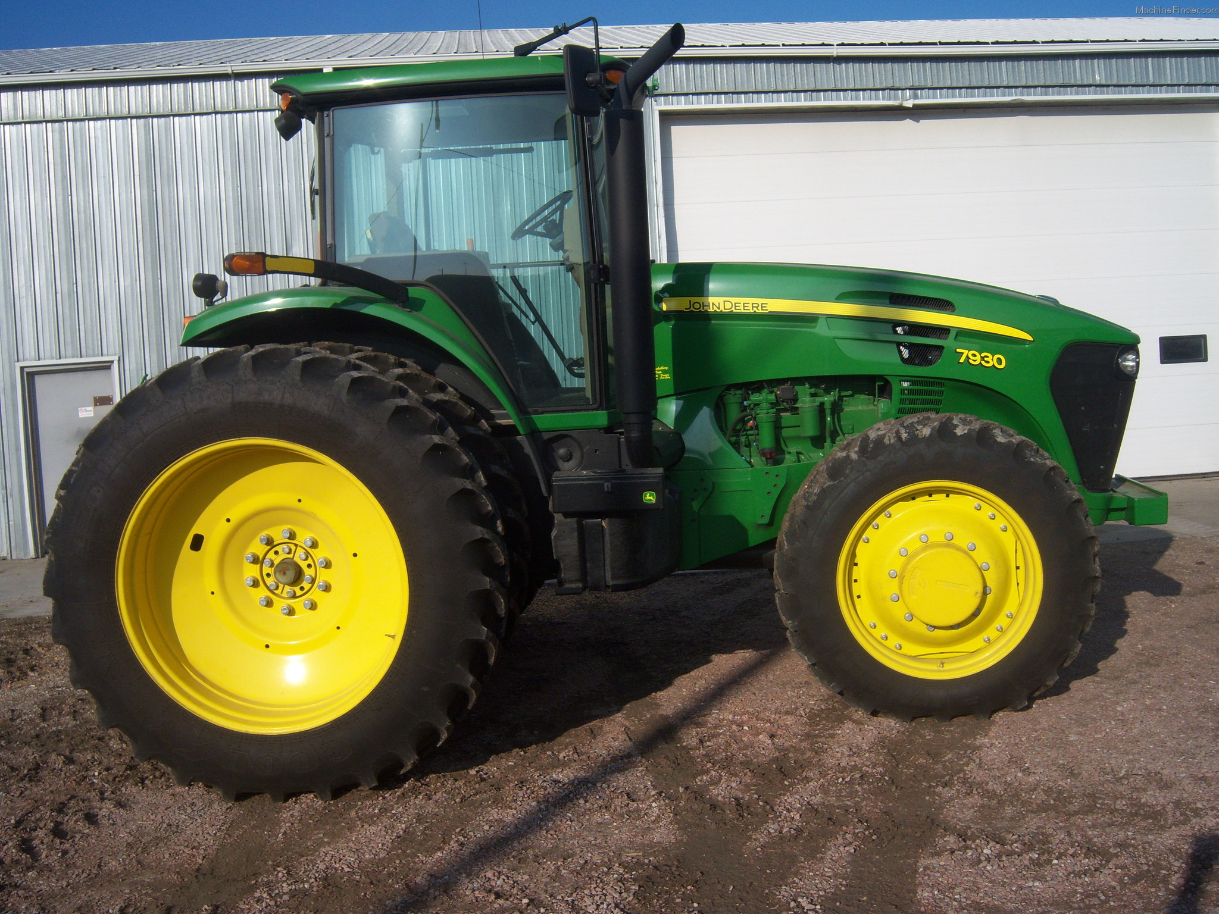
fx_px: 1268
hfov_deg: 51.4
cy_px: 457
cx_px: 610
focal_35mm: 36
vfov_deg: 39.7
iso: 80
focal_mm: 7.5
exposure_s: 1/800
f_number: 4.8
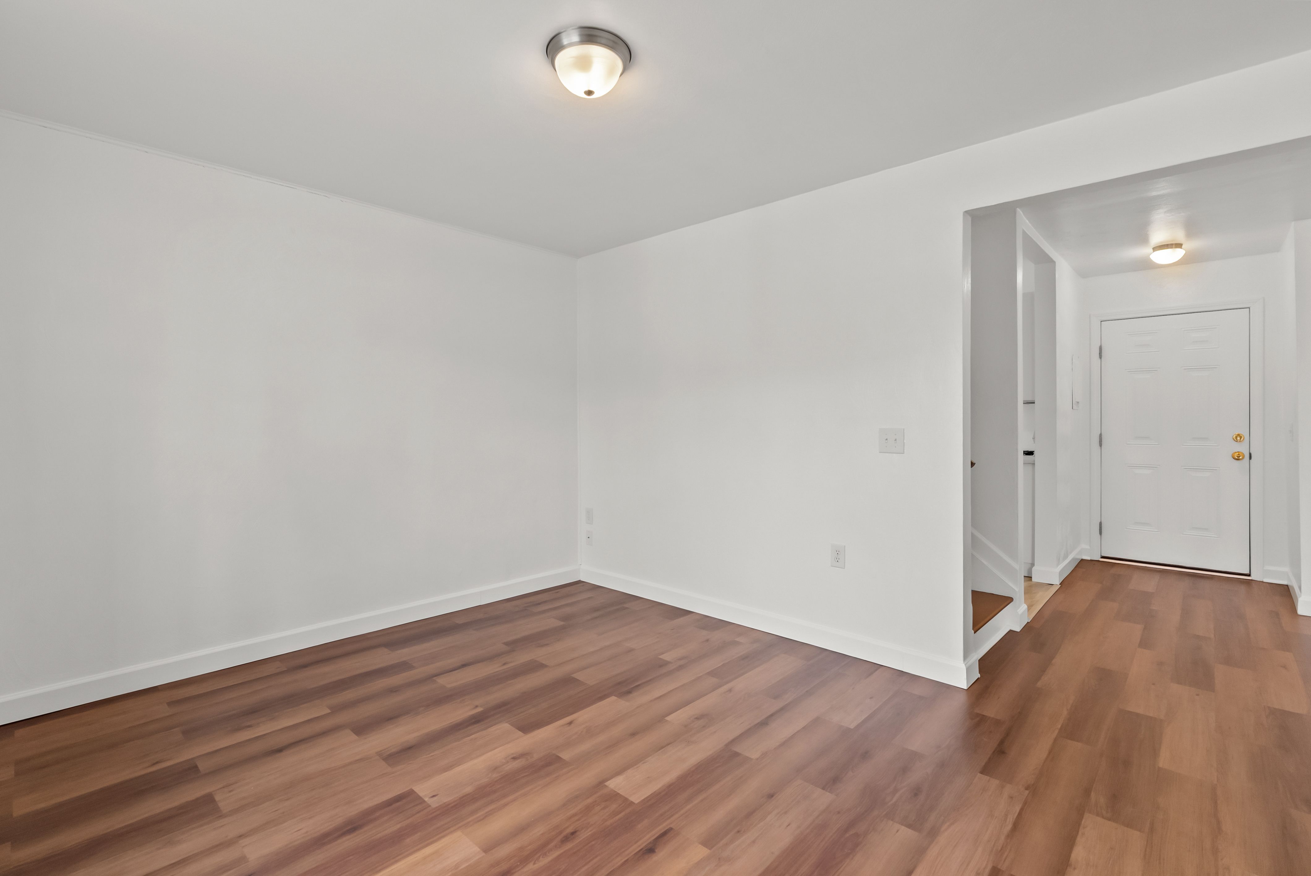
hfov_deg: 96.7
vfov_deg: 73.8
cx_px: 656
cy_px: 438
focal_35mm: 16
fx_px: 583
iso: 1000
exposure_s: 1/25
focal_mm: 16
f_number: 7.1
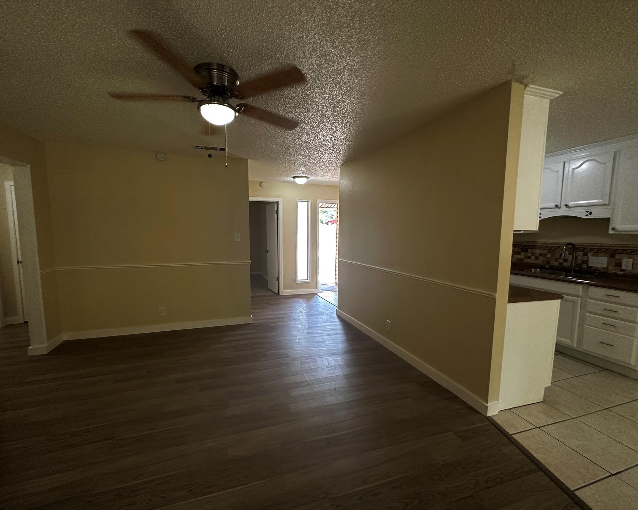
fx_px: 283
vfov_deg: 84.0
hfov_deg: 96.7
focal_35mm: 15
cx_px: 307
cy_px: 261
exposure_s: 1/120
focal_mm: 2.22
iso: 250
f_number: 2.2
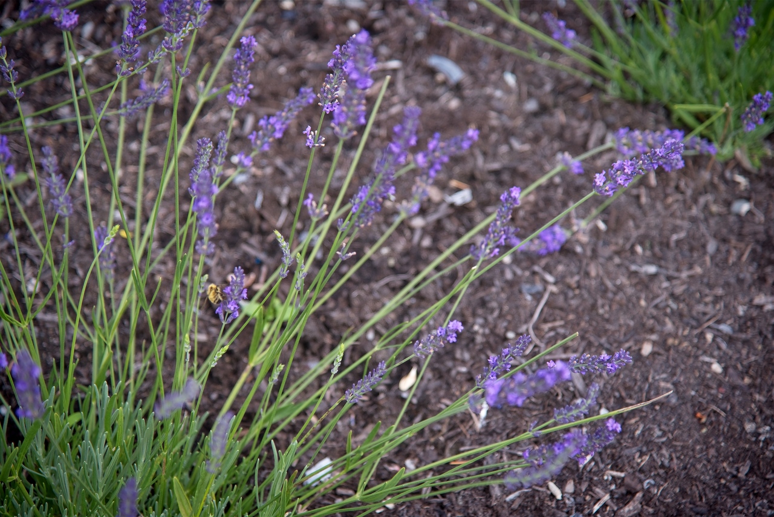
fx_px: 2580
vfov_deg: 11.4
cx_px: 387
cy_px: 258
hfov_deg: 17.1
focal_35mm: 120
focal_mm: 120
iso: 320
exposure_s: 1/250
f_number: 4
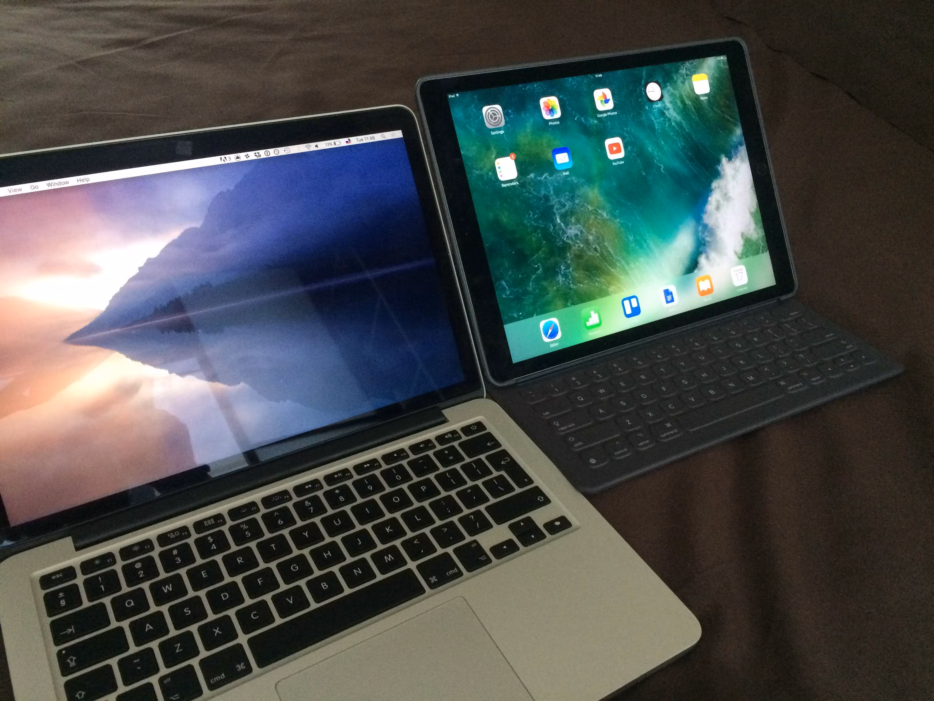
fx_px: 782
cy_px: 350
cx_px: 467
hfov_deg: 61.7
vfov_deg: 48.2
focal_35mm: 29
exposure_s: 1/25
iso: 320
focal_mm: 4.15
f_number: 2.2
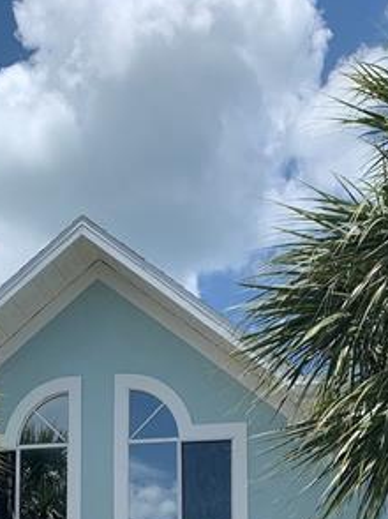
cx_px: 257
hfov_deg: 21.5
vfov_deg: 25.1
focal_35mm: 68
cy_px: 657
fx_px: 1018
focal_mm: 4.25
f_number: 1.8
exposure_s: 1/2994
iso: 25
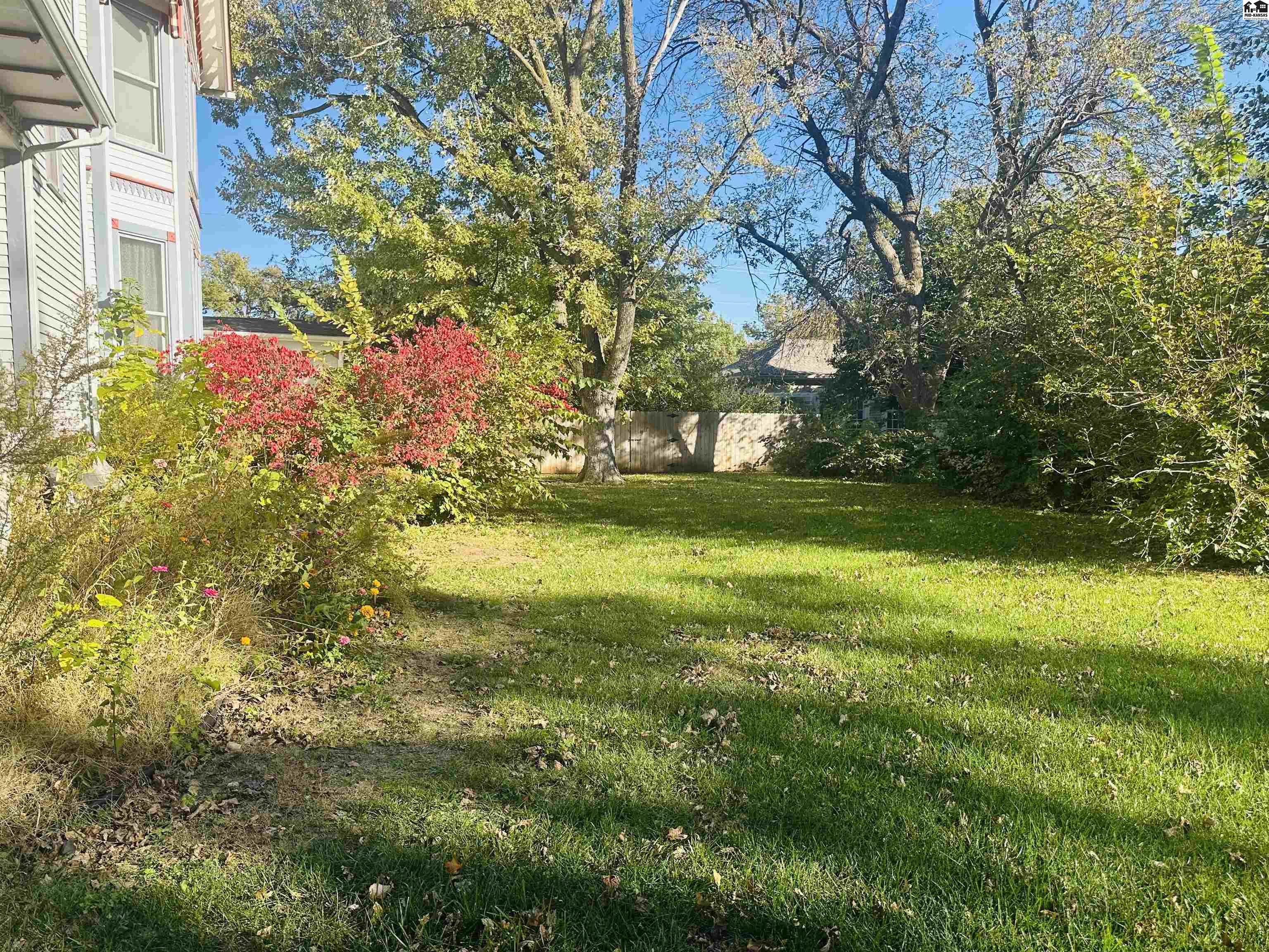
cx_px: 634
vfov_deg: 56.8
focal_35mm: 24
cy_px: 476
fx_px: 880
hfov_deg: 71.6
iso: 80
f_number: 1.78
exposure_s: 1/1107
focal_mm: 6.86
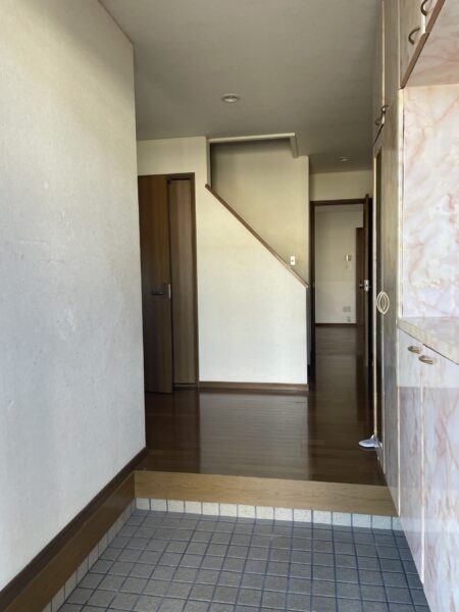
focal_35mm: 26
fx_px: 460
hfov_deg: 53.1
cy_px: 306
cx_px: 230
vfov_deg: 67.3
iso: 80
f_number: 1.6
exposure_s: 1/121
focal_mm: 4.2
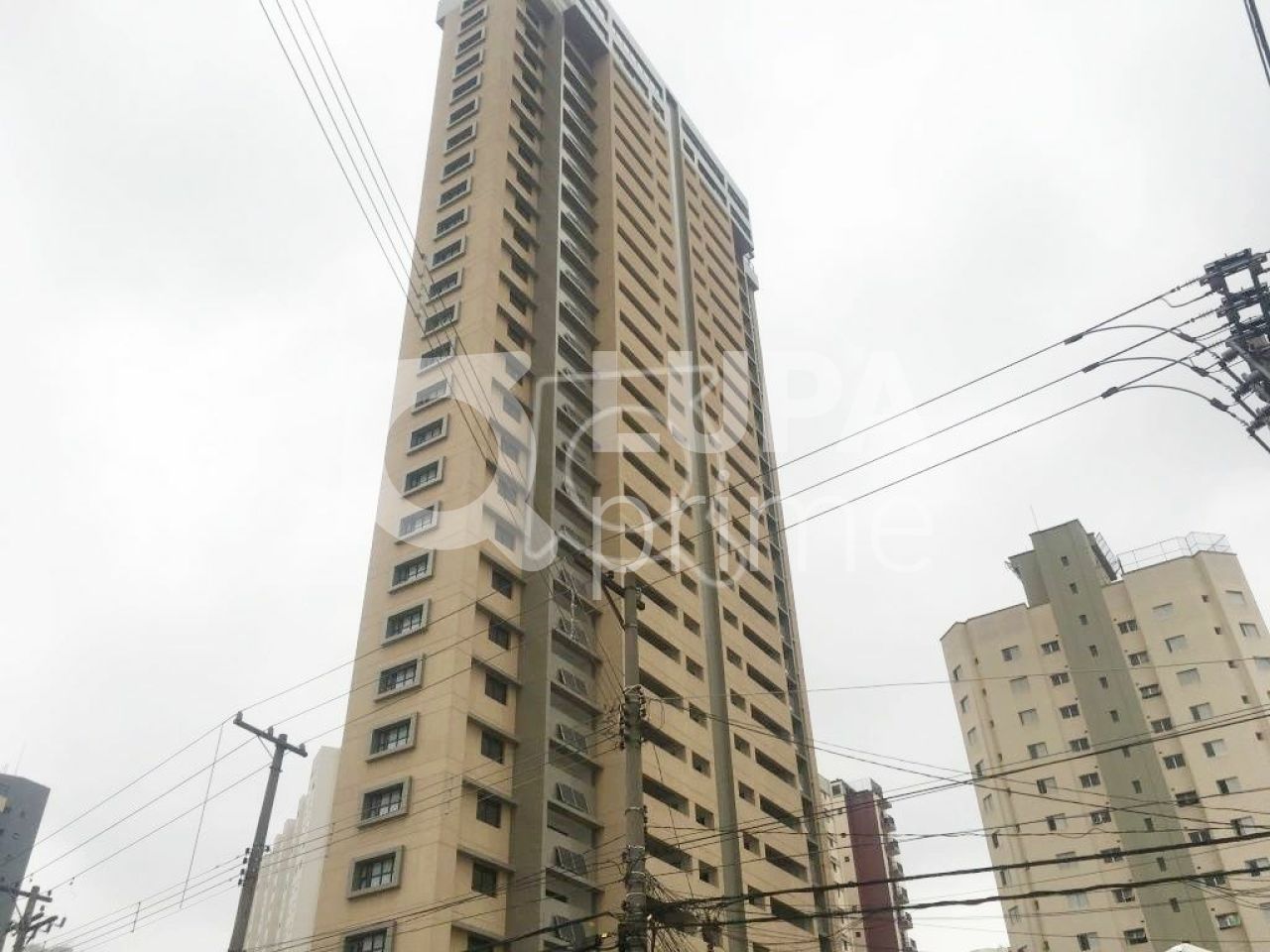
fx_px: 1064
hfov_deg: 61.7
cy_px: 476
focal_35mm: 29
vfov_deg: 48.2
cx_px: 635
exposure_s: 1/197
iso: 25
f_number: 2.2
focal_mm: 4.15
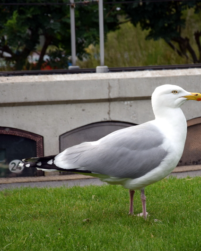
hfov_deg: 6.9
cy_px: 125
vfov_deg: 8.7
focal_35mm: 223
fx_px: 1656
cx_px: 157
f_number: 6.3
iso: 125
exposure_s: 1/125
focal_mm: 105
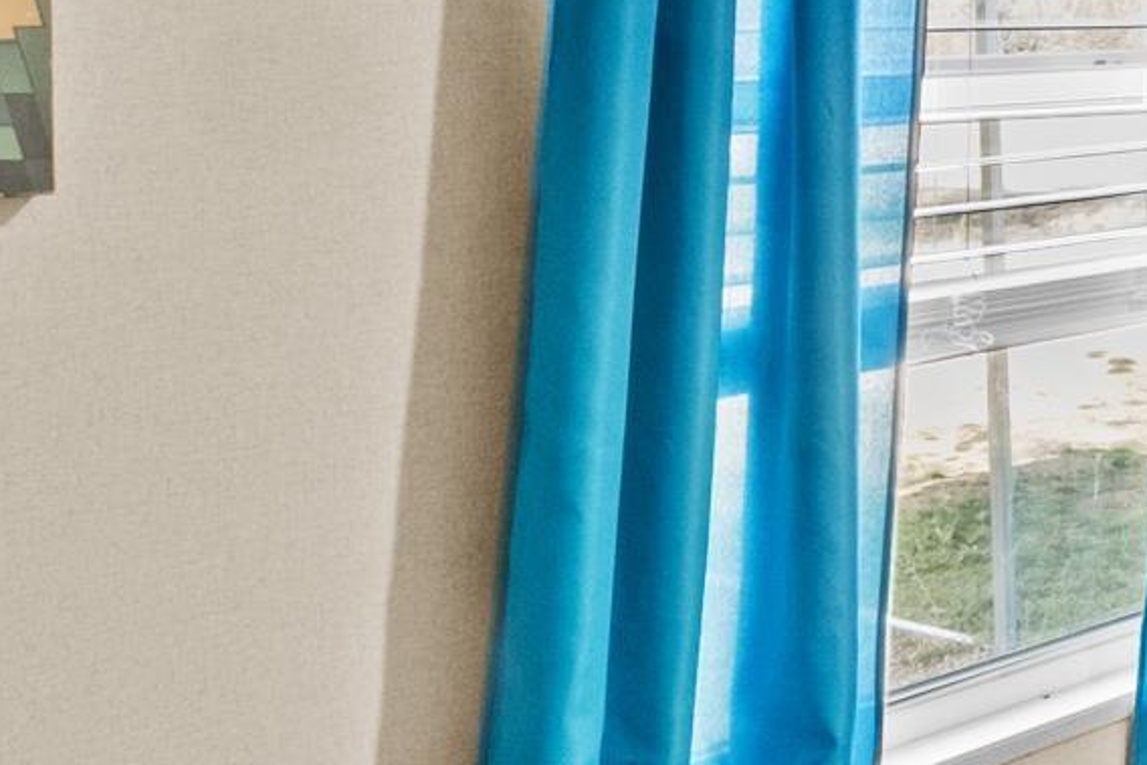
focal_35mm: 66
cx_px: 1549
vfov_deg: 20.0
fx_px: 2103
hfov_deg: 25.6
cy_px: 9
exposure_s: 1.3
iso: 800
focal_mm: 10
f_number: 9
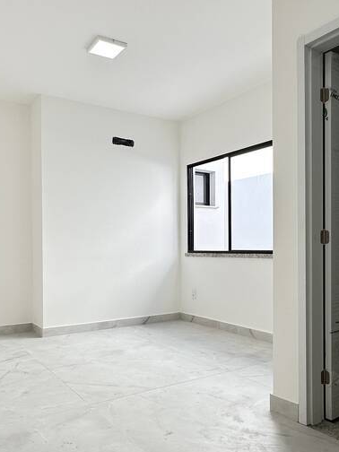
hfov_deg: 46.7
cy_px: 254
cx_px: 153
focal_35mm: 30
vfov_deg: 59.8
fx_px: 392
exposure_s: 1/130
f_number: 2.2
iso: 40
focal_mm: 2.22
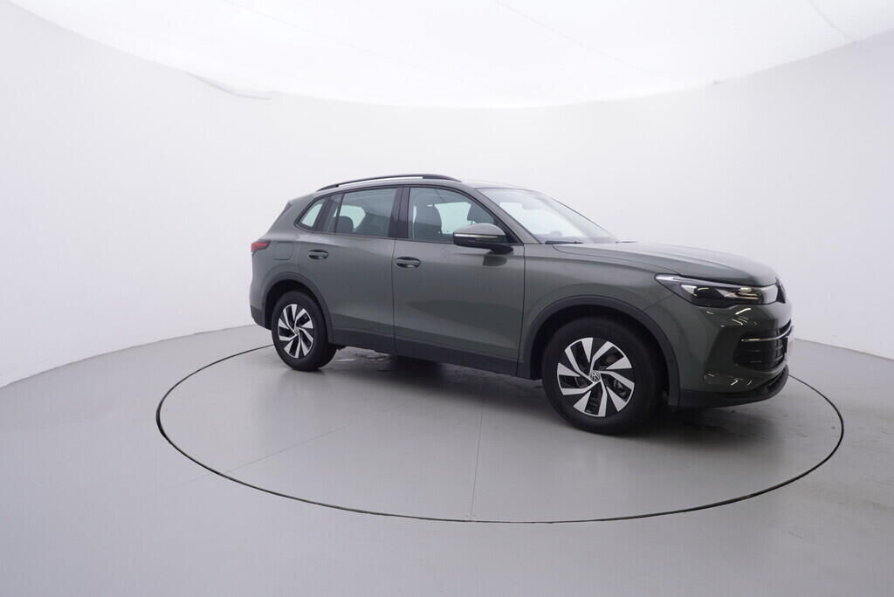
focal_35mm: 22
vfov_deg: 56.2
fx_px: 559
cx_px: 447
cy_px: 298
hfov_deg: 77.3
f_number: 5
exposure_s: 1/80
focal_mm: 15
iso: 200
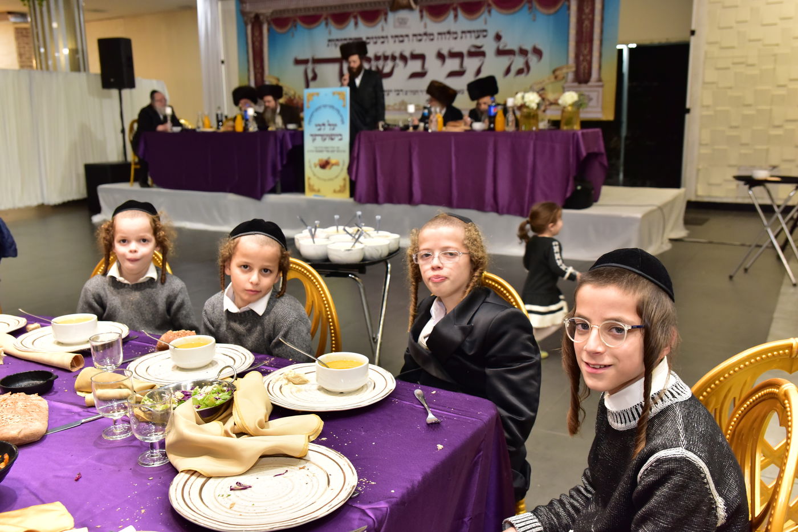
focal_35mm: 35
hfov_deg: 54.4
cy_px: 266
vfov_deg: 37.8
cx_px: 399
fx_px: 776
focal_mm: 35
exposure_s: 1/250
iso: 1600
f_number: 5.6
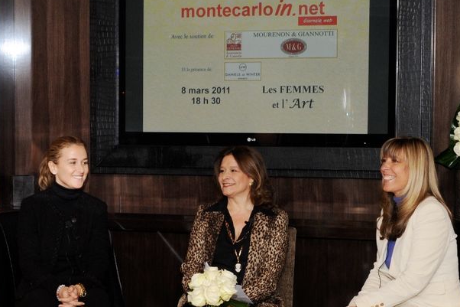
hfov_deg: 31.0
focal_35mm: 65
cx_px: 242
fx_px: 830
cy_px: 164
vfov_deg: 20.9
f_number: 5.6
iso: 640
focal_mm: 50
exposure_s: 1/60
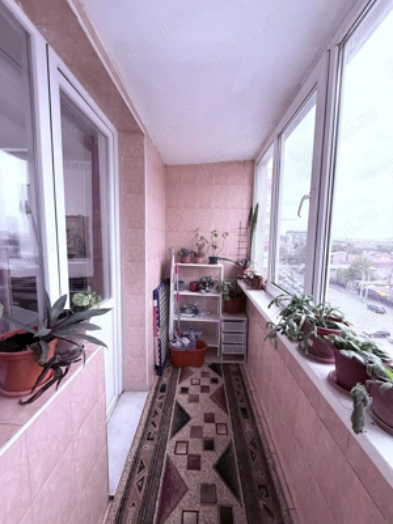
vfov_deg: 102.1
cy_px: 262
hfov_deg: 85.7
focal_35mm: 14
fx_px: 212
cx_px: 196
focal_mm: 2.22
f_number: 2.2
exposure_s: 1/96
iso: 320
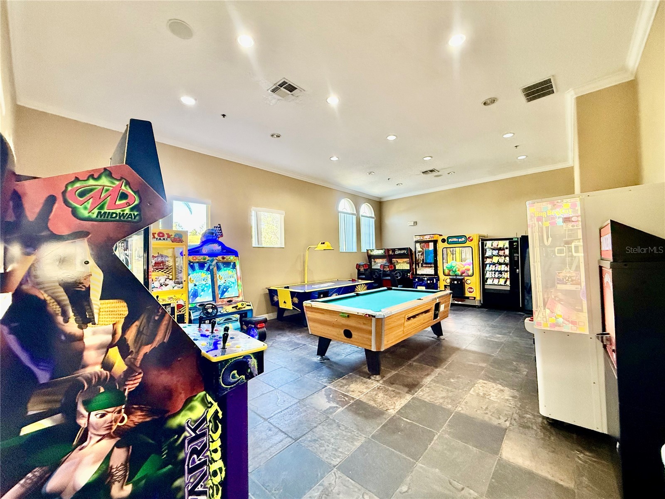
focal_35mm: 14
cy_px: 250
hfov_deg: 102.1
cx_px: 332
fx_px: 269
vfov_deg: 85.7
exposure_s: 1/120
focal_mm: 2.22
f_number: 2.2
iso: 500
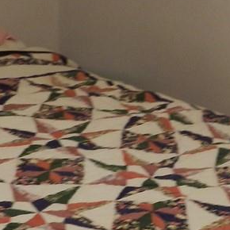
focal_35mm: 112
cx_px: 214
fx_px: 842
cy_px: 197
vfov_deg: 15.4
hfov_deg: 15.3
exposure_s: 1/30
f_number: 3.4
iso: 200
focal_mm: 4
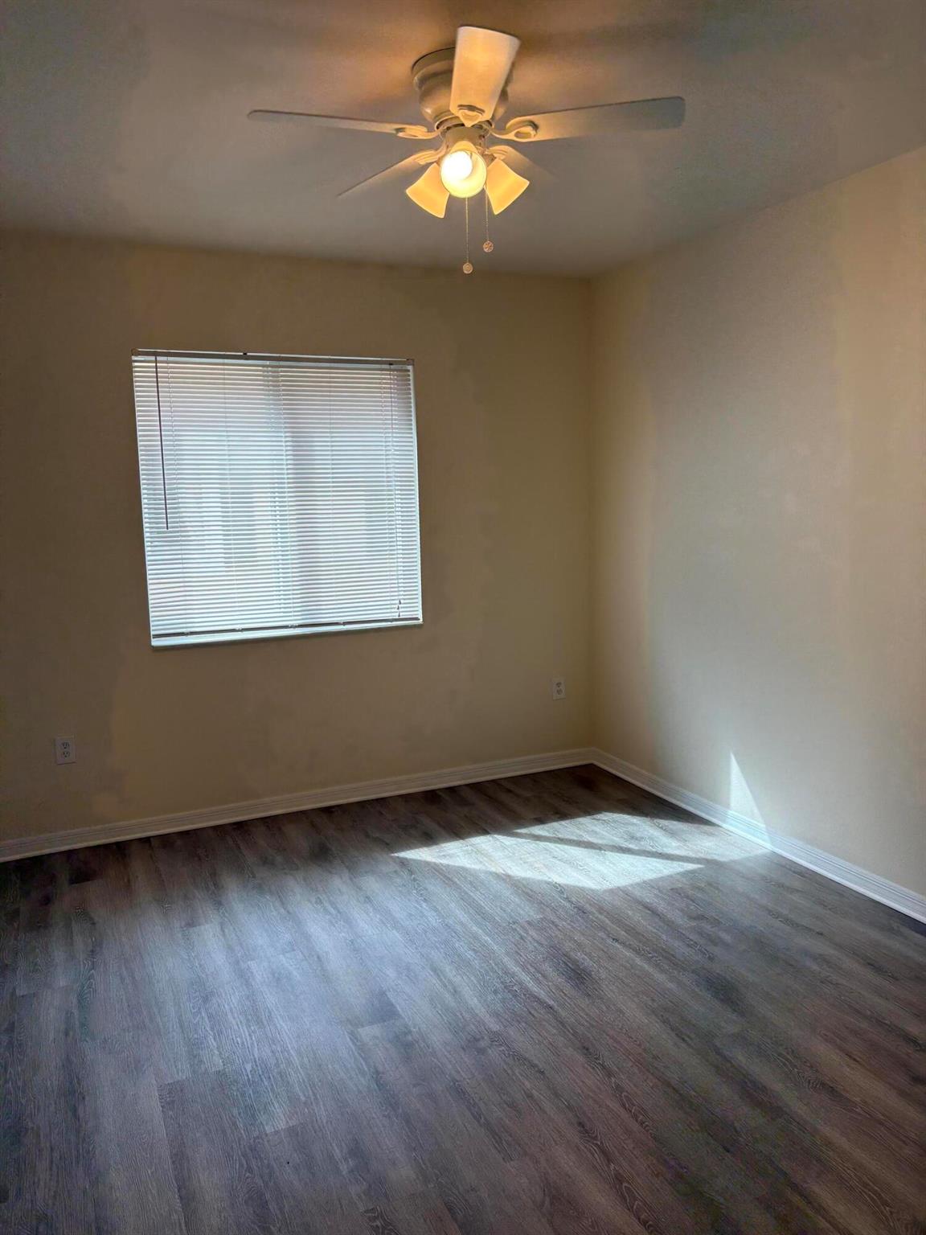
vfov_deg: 67.3
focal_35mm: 26
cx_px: 463
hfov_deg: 53.1
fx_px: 927
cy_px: 618
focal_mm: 5.96
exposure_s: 1/241
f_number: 1.6
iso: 80
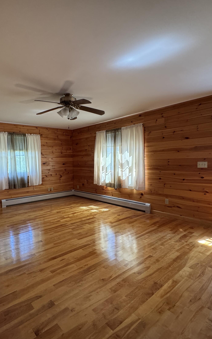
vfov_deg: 85.1
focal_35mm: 20
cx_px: 84
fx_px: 185
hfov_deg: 59.1
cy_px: 170
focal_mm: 2.22
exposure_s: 1/90
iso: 320
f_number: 2.2
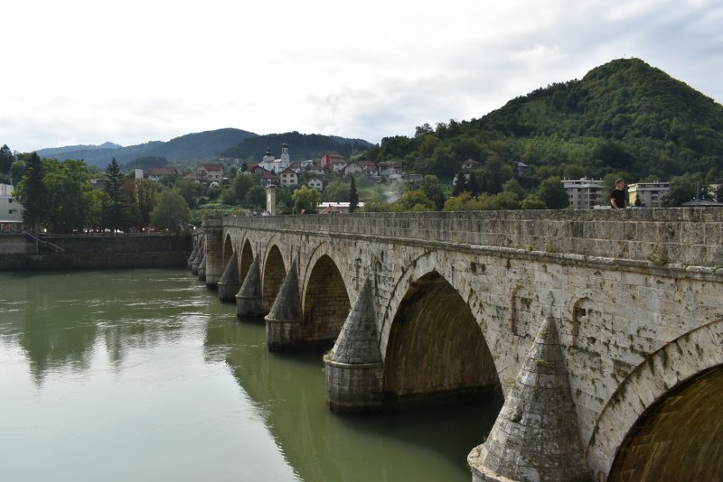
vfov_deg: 48.0
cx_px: 362
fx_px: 542
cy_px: 241
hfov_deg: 67.4
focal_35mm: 27
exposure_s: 1/200
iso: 100
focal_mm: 18
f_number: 11
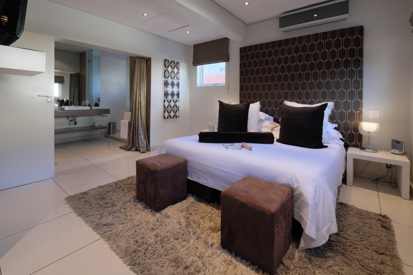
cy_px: 138
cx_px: 206
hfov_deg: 100.4
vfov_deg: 77.3
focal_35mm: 15
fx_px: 172
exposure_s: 1/26
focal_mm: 10
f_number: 10
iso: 800
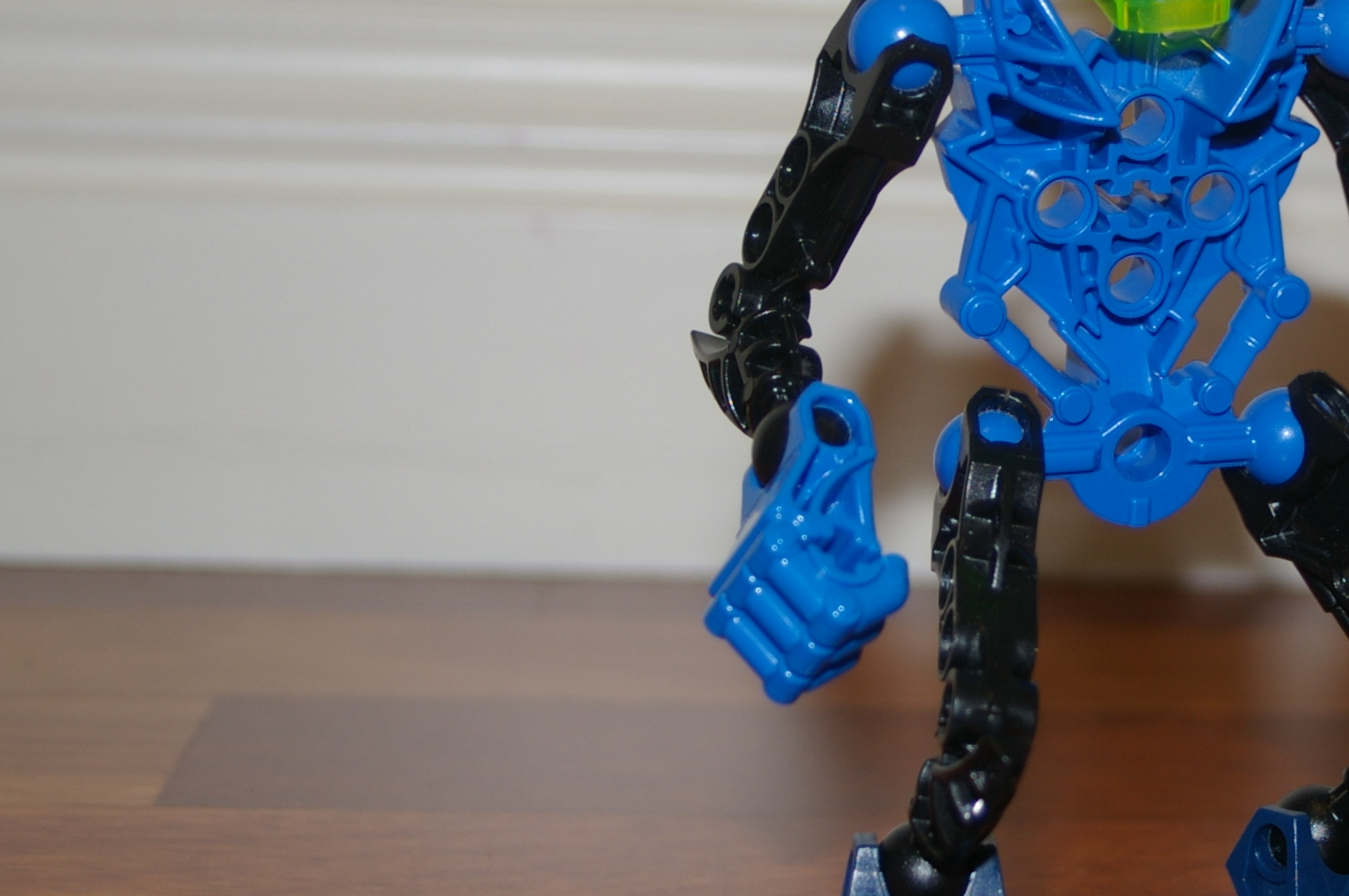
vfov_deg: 13.5
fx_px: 3780
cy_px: 346
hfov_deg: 20.0
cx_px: 1124
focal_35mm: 101
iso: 200
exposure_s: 1/45
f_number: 4.5
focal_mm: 32
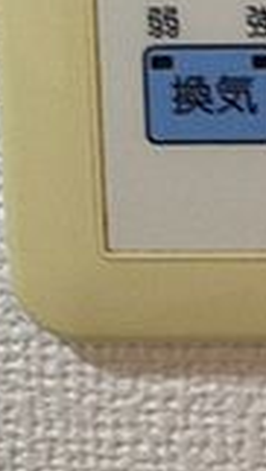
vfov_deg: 18.0
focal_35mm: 107
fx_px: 1337
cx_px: 436
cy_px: -219
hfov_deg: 10.8
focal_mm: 4.12
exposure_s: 1/20
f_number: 2.4
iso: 160
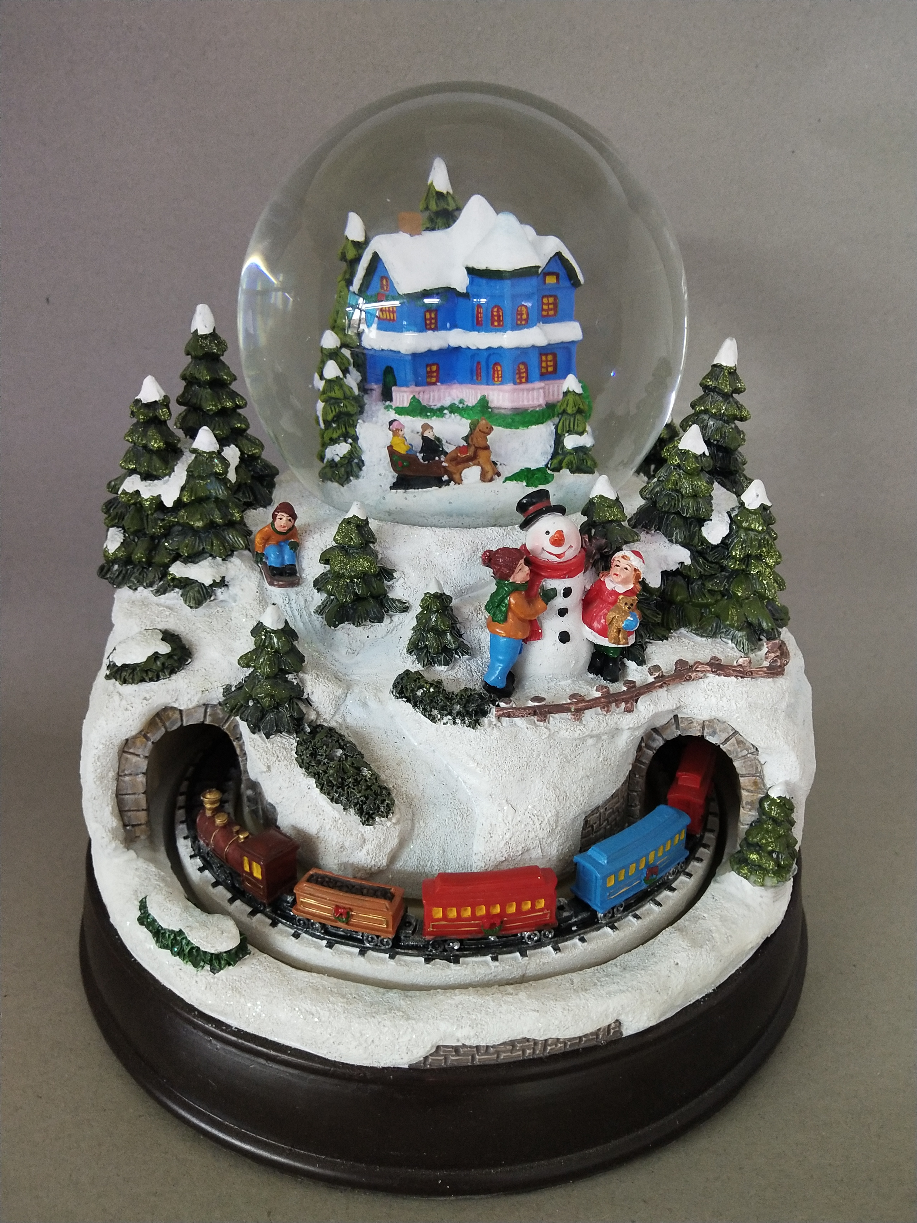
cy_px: 612
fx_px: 1060
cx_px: 458
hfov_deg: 46.8
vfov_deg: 60.0
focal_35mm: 30
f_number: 1.8
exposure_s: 1/33.3
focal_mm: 3.95
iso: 420
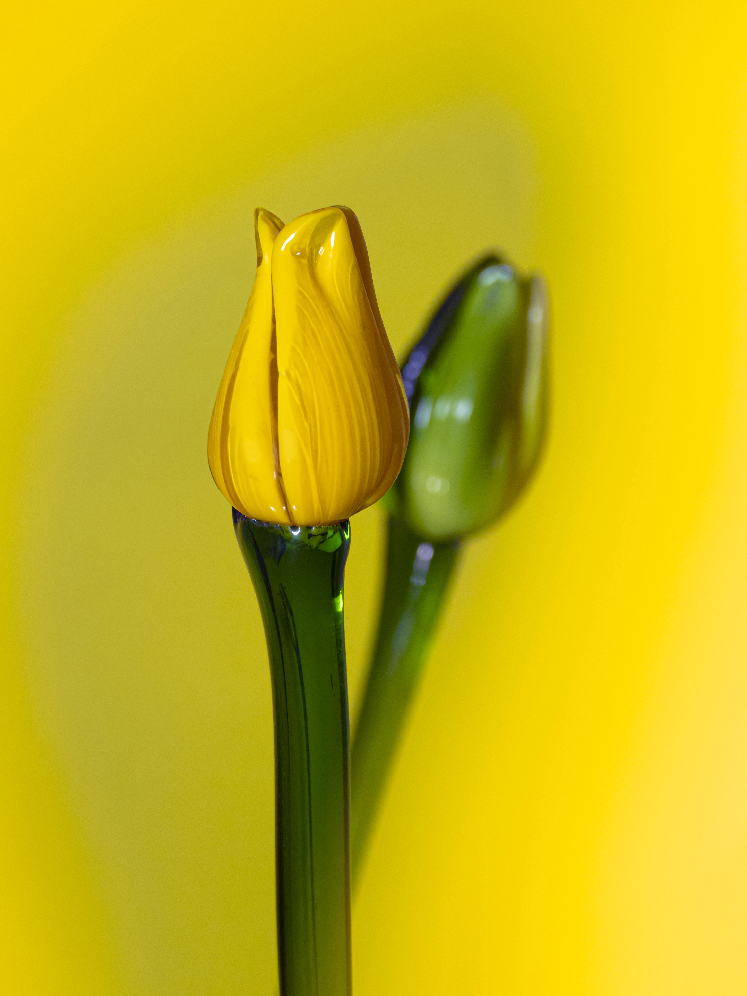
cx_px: 374
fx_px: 6992
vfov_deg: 8.1
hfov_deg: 6.1
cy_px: 498
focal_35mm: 243
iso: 1000
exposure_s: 1/100
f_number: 4
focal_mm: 82.28
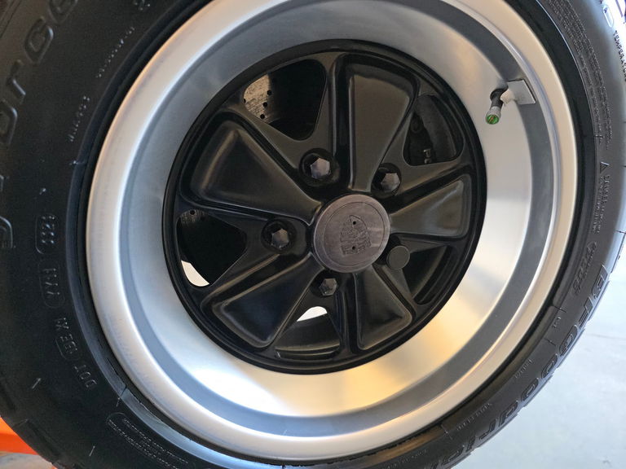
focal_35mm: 23
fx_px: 416
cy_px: 234
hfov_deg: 73.9
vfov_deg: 58.9
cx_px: 313
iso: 800
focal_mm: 6.3
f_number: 1.7
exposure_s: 1/120
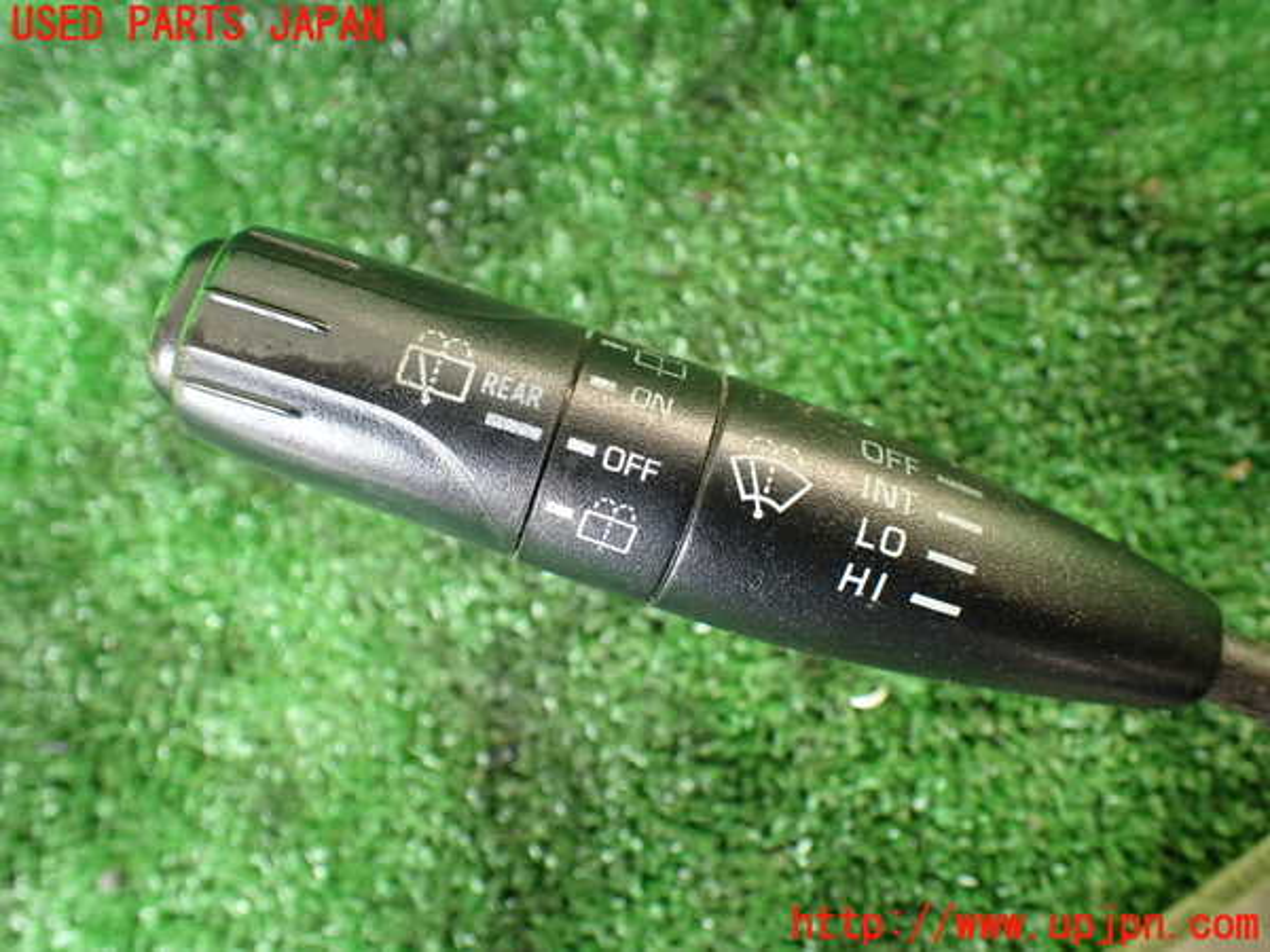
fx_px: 1101
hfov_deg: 60.0
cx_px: 635
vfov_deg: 46.8
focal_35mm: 30
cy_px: 476
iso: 320
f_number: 2.3
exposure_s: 1/125
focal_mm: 5.4
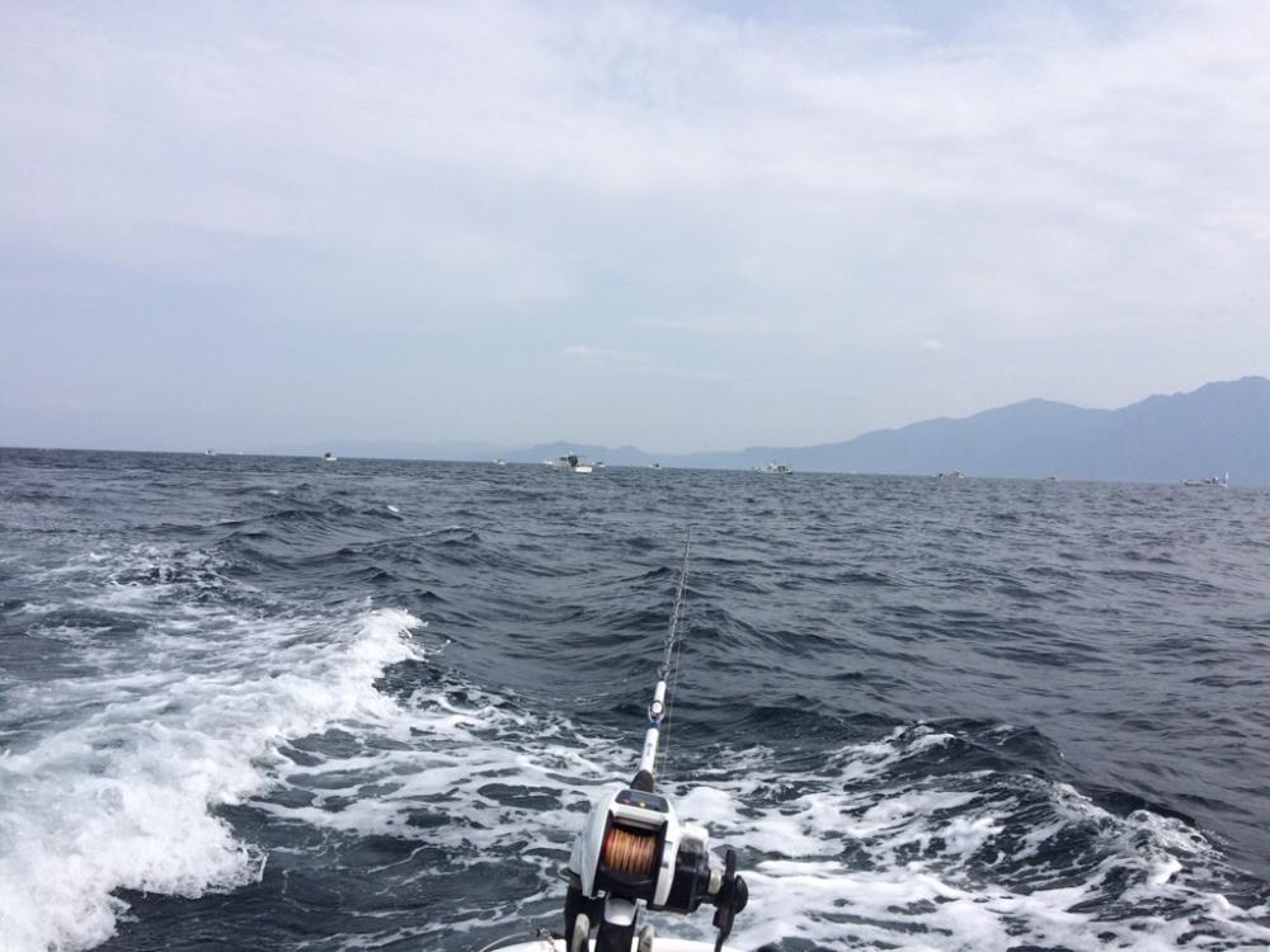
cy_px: 476
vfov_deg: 48.2
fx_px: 1064
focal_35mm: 29
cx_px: 635
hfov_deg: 61.7
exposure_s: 1/3731
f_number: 2.2
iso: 32
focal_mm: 4.15
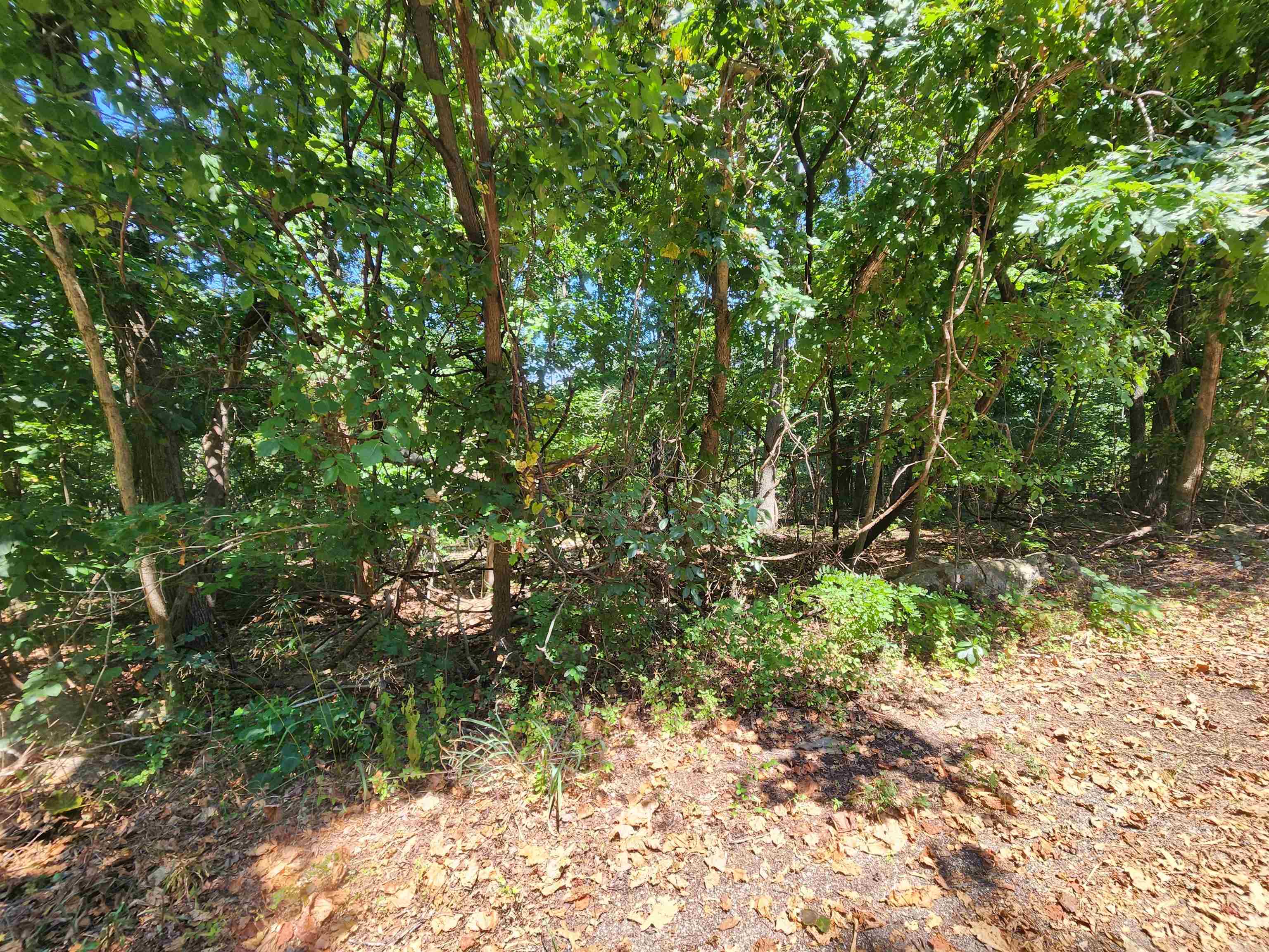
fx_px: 477
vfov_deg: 89.9
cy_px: 476
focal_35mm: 13
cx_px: 634
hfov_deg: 106.2
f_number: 2.2
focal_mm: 2.2
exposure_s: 1/234
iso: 50
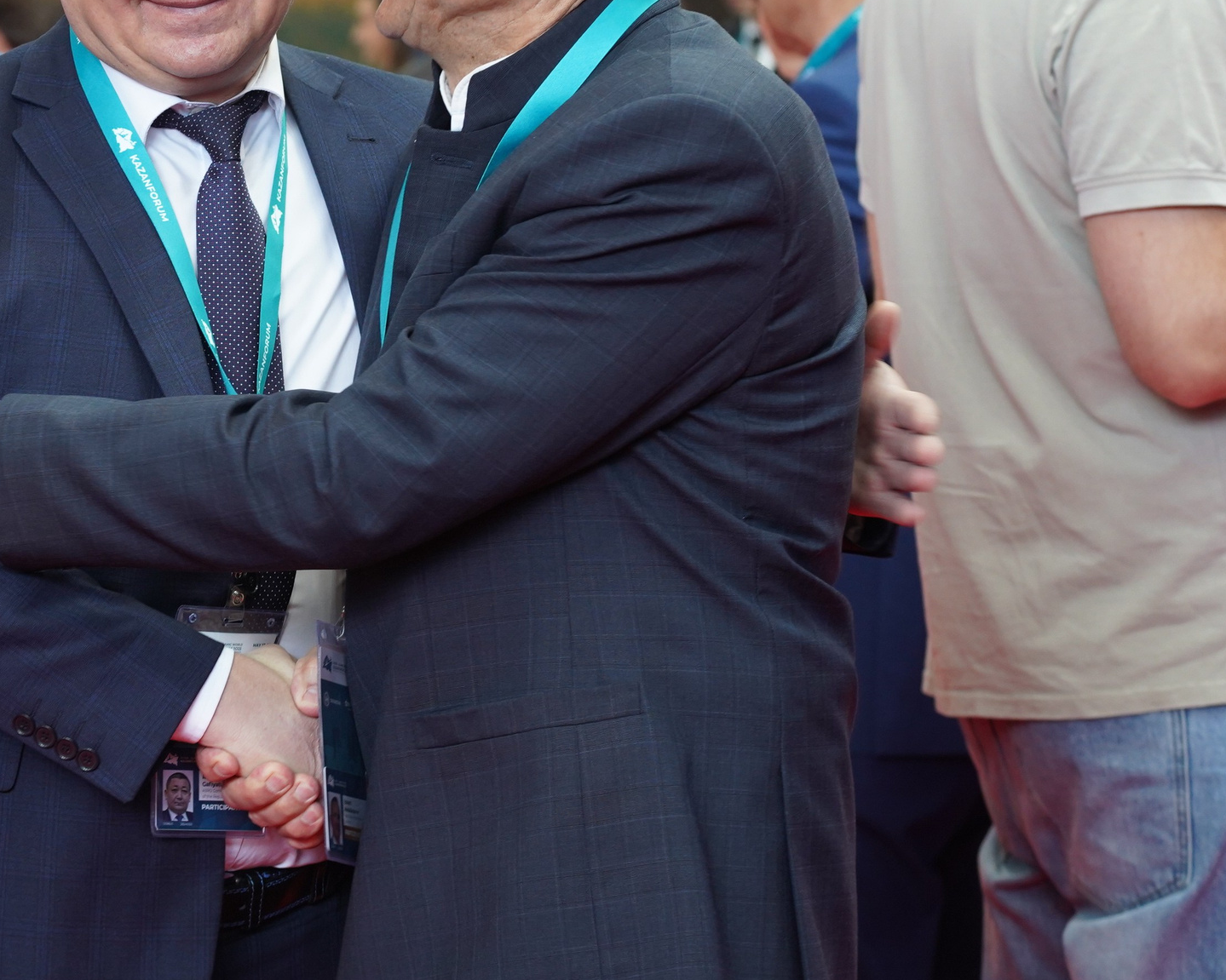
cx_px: 204
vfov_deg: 9.2
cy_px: 266
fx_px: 6059
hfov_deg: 11.5
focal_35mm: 167
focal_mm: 100
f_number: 6.3
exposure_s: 1/125
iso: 1600
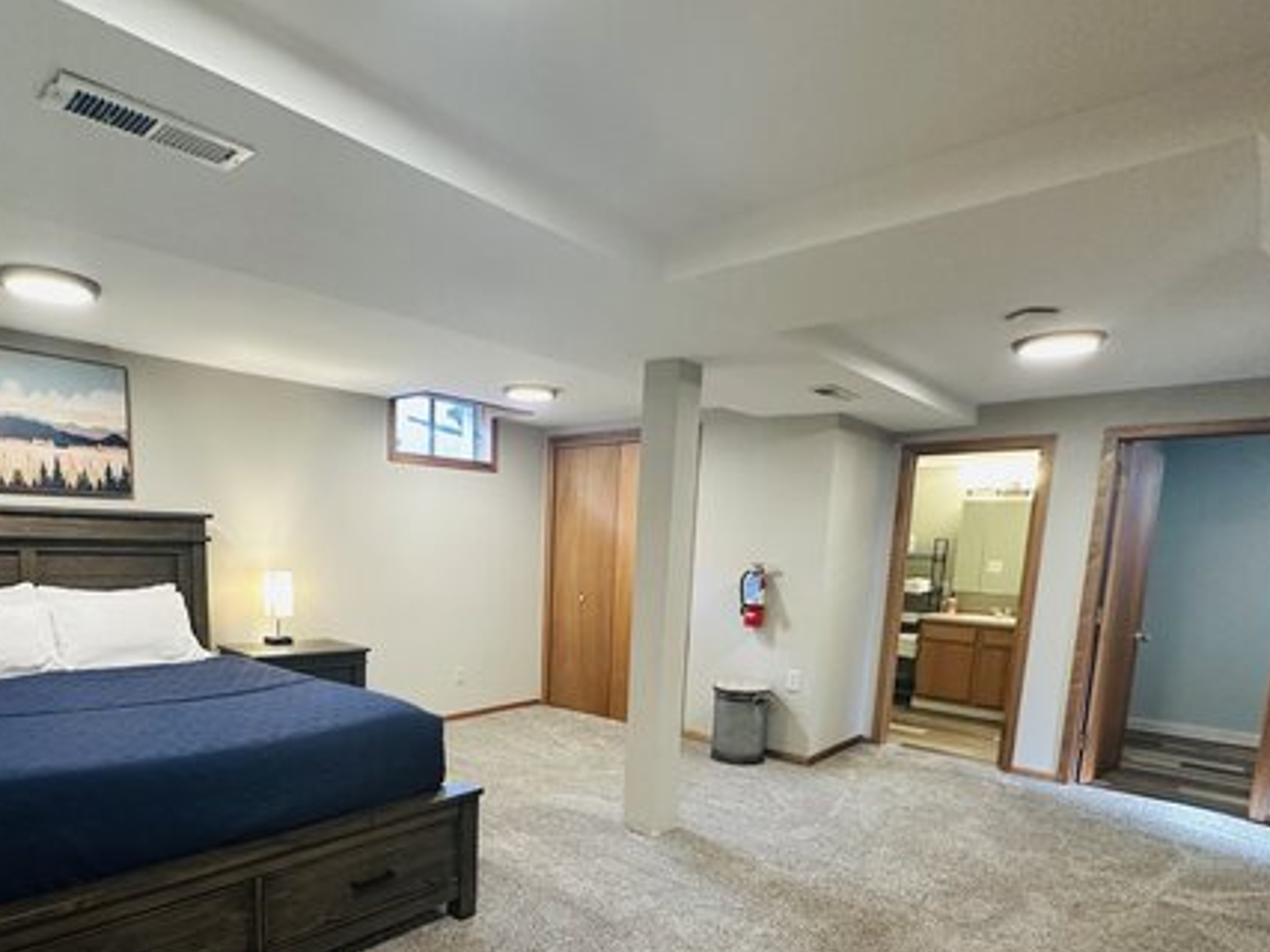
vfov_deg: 61.3
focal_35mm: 21
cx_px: 529
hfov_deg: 78.4
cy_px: 663
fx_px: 770
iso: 250
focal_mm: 2.22
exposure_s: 1/60
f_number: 2.2
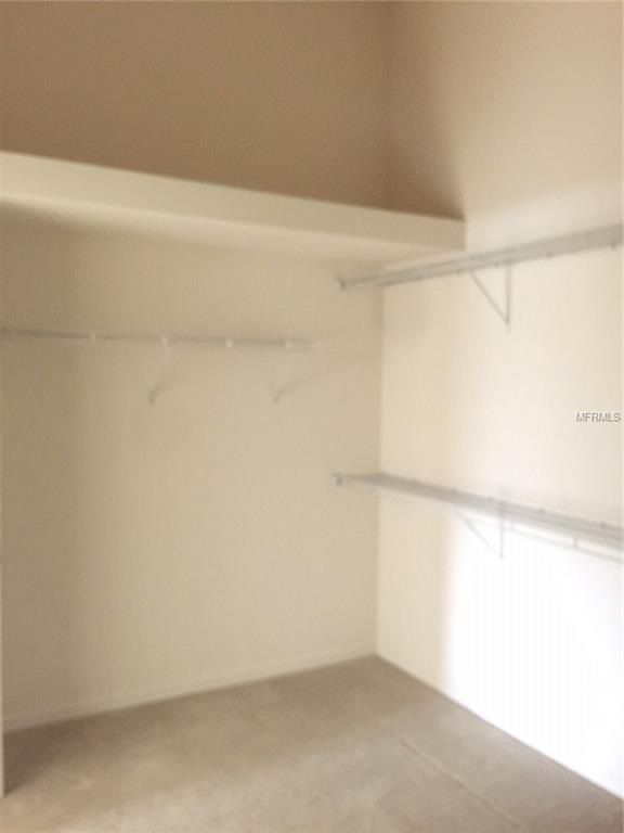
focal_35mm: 29
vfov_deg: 61.7
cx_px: 312
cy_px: 416
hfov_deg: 48.2
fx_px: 697
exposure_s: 1/4
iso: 125
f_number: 2.2
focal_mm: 4.15
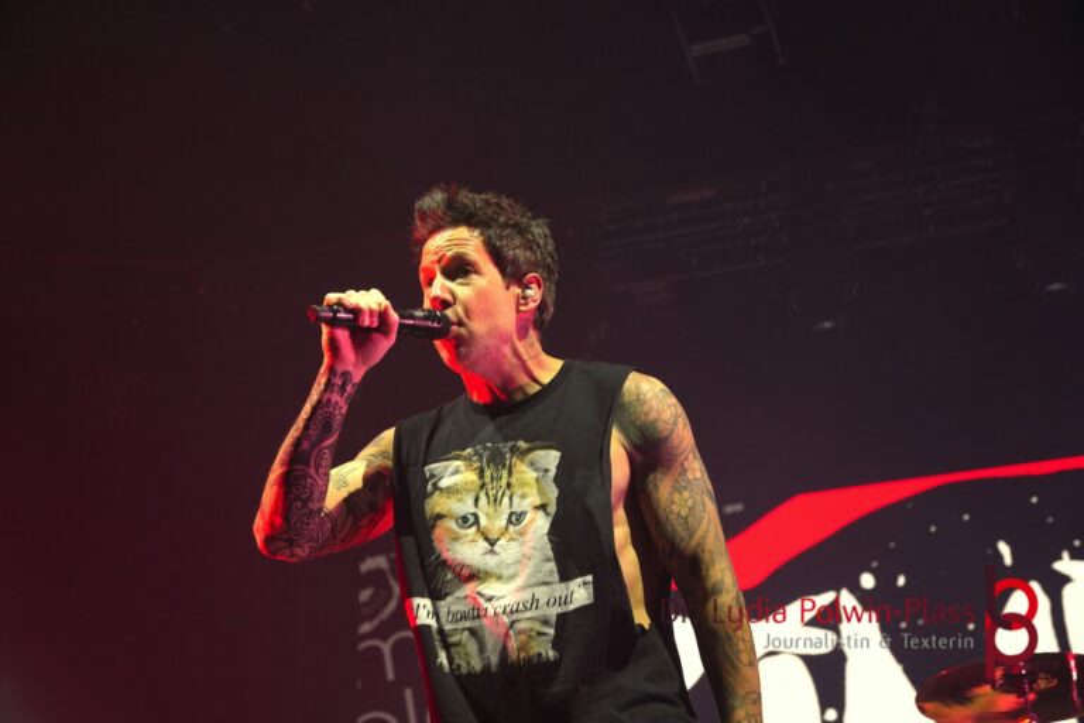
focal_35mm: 80
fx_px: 2394
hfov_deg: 25.5
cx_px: 542
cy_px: 362
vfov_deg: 17.2
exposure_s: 1/160
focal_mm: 53
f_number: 4.5
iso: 1250
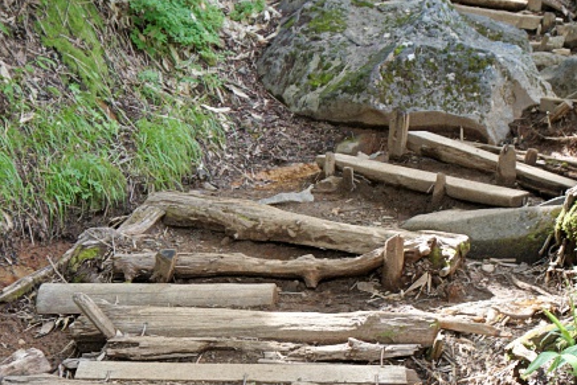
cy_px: 442
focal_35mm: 66
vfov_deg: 19.6
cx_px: 230
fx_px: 1058
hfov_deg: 30.4
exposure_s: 1/160
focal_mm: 16
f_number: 4
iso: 250
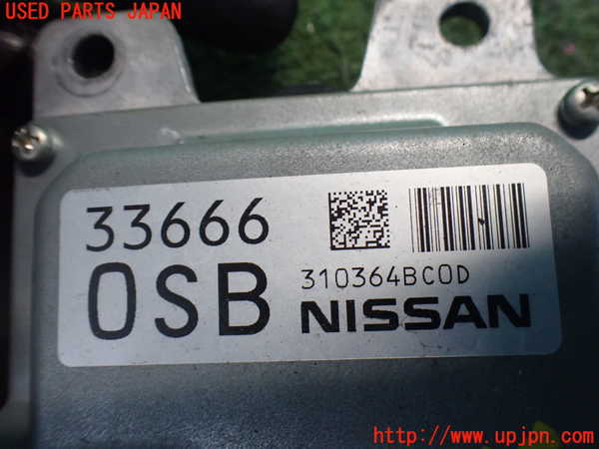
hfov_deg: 60.0
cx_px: 300
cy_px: 224
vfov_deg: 46.8
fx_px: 519
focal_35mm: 30
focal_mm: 5.4
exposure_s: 1/125
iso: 800
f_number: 2.3
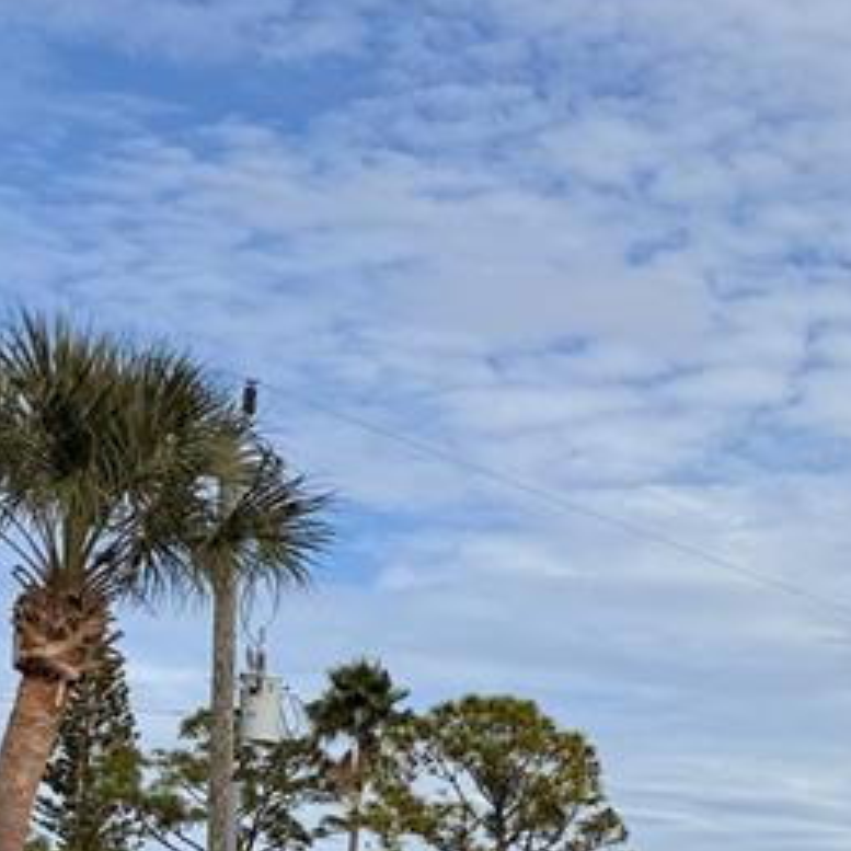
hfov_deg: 16.5
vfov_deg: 18.7
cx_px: 1623
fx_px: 2336
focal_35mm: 84
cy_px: 1199
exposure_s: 1/9091
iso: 80
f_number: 1.78
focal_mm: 6.76
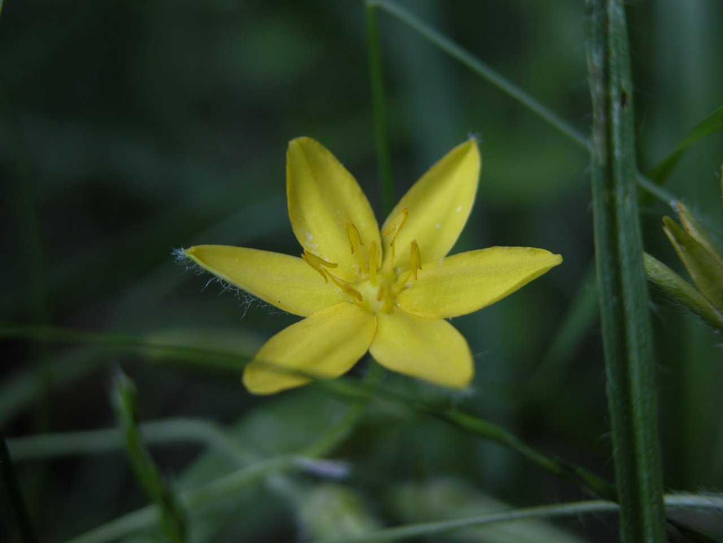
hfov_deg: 18.4
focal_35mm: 107
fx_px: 2235
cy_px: 272
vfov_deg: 13.8
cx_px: 362
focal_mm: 27.3
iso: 100
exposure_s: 1/56.9
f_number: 3.7
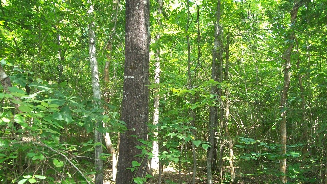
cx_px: 166
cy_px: 105
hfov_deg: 52.8
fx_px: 329
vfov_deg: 31.1
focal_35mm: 38
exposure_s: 1/80
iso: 160
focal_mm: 6.1
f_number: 2.7
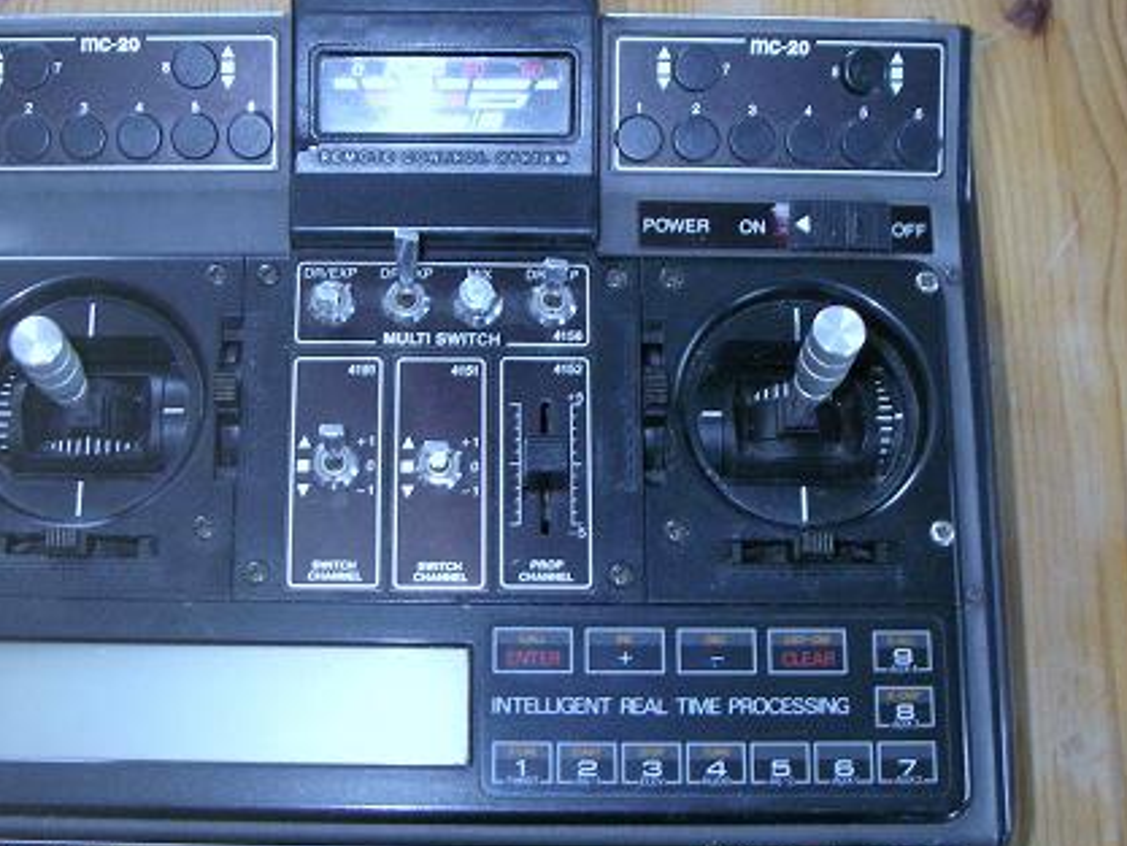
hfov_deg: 34.3
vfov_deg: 26.1
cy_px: 469
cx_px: 482
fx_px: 1824
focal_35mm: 56
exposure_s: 1/50
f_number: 3.3
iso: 400
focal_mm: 6.3
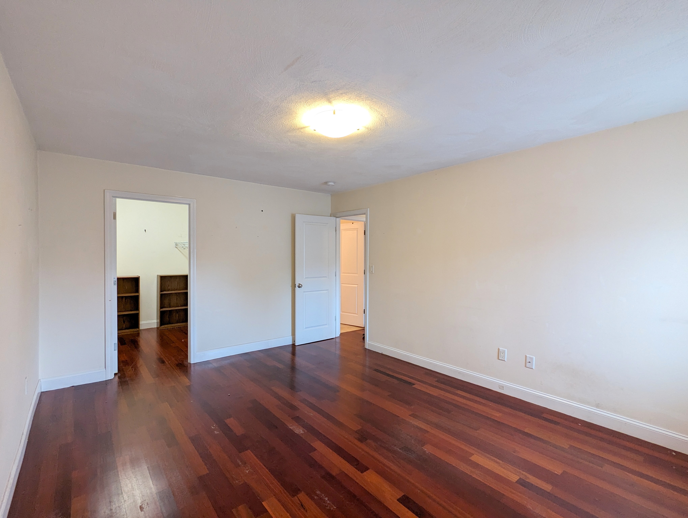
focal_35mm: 16
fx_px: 318
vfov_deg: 78.2
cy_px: 259
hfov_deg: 94.4
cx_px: 344
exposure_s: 1/40
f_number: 2.2
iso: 224
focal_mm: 2.35
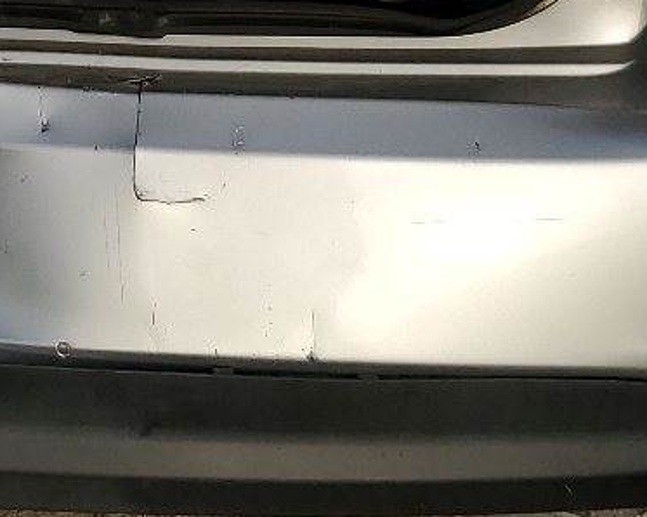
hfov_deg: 17.2
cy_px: -108
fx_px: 2086
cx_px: -5
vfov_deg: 13.7
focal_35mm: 109
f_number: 1.5
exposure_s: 1/5000
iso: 50
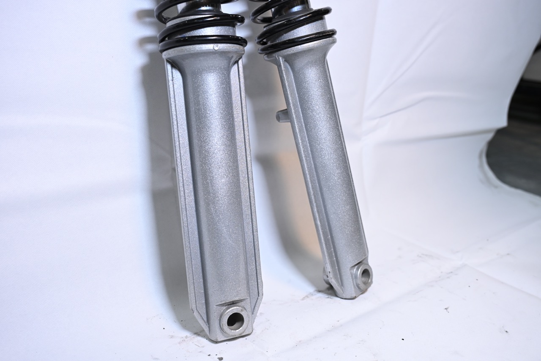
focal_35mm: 35
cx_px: 270
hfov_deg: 54.4
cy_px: 180
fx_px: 526
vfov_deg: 37.8
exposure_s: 1/125
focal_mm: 35
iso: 1000
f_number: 4
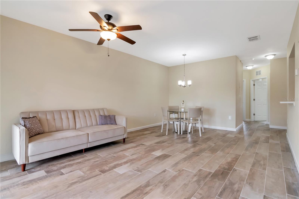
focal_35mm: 16
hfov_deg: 95.0
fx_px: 137
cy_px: 100
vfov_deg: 72.0
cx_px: 150
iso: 800
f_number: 8
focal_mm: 11
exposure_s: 1/25
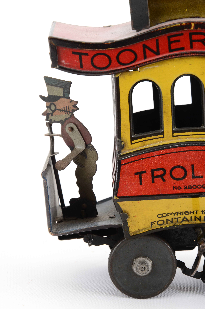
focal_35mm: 158
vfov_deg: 13.1
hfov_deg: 8.7
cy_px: 154
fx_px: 1351
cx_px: 102
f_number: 13
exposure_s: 1/80
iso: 400
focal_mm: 105
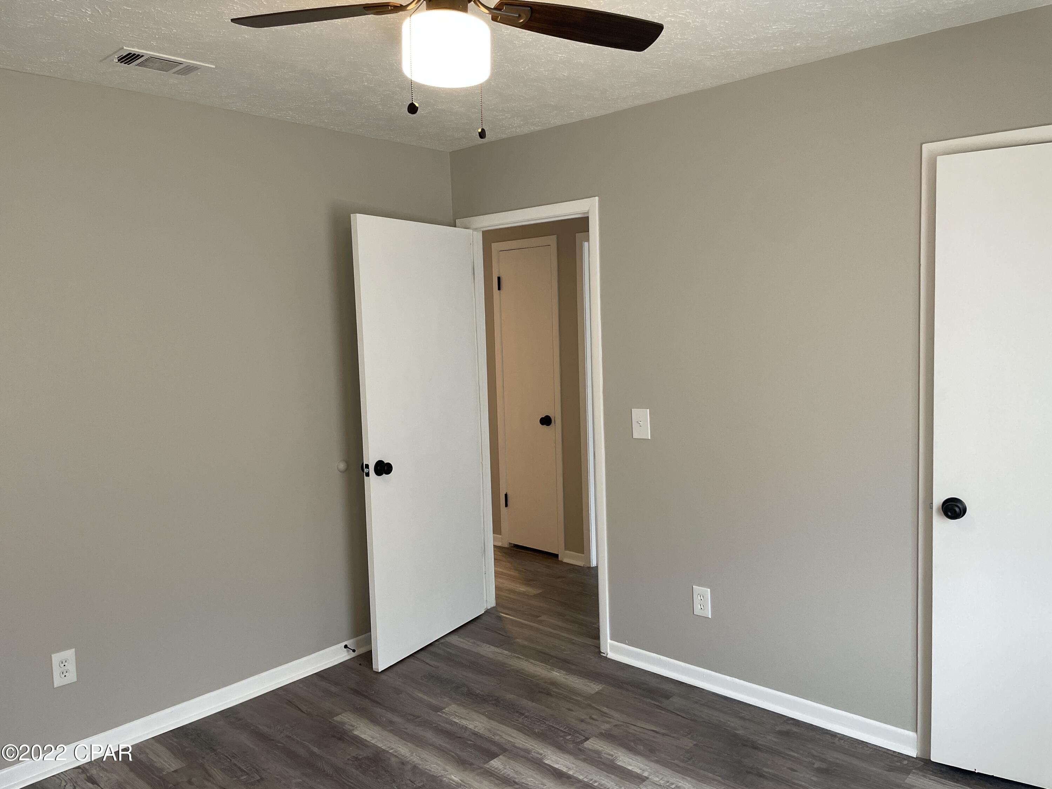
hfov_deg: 67.3
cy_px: 394
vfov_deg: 53.1
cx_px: 526
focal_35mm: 26
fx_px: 790
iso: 125
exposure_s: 1/113
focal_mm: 4.2
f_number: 1.6
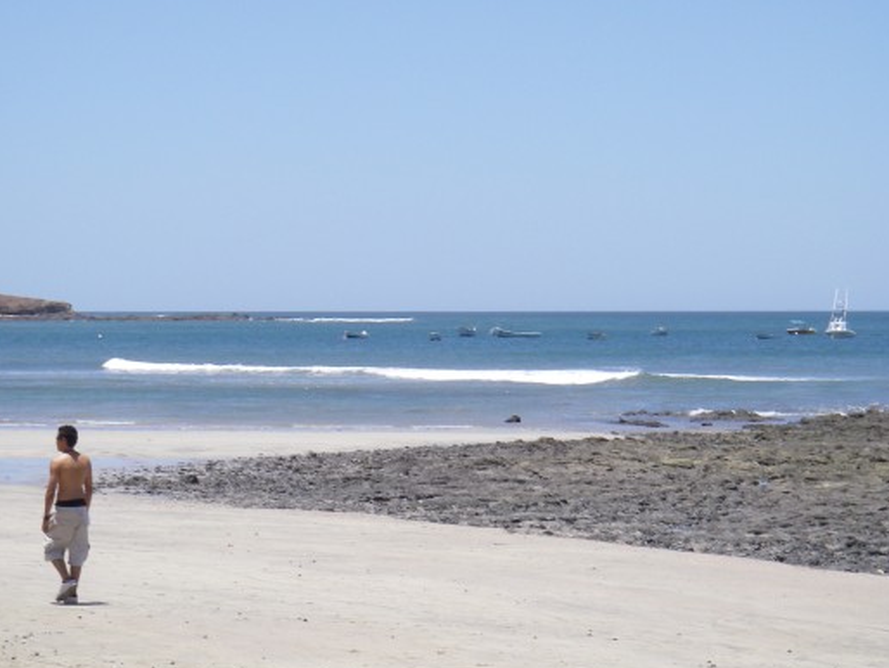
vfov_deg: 11.2
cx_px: 420
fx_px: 3417
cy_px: 332
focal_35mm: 133
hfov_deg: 14.8
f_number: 8
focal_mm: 18.9
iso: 64
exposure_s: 1/160
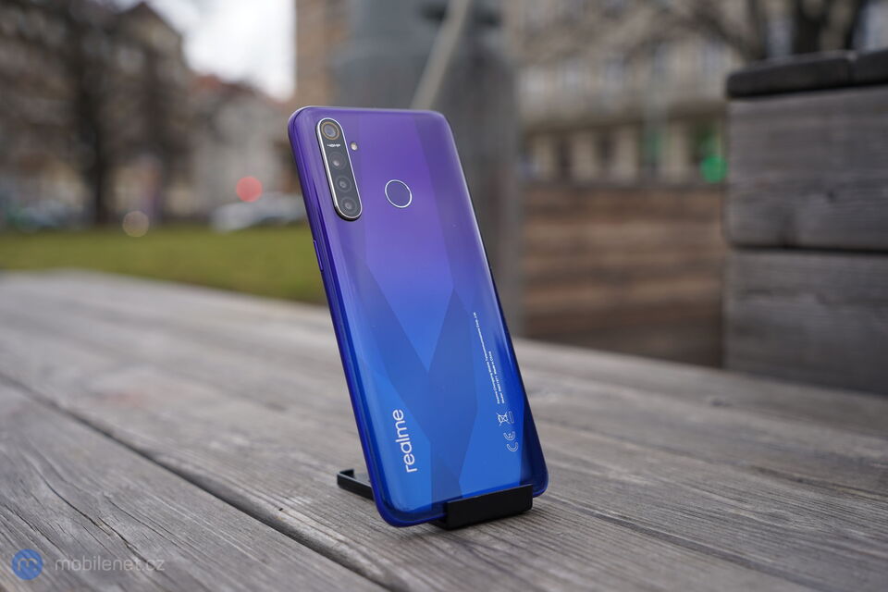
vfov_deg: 31.9
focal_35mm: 42
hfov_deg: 46.4
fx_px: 1036
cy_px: 296
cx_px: 444
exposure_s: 1/200
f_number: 4.5
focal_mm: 42
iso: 100
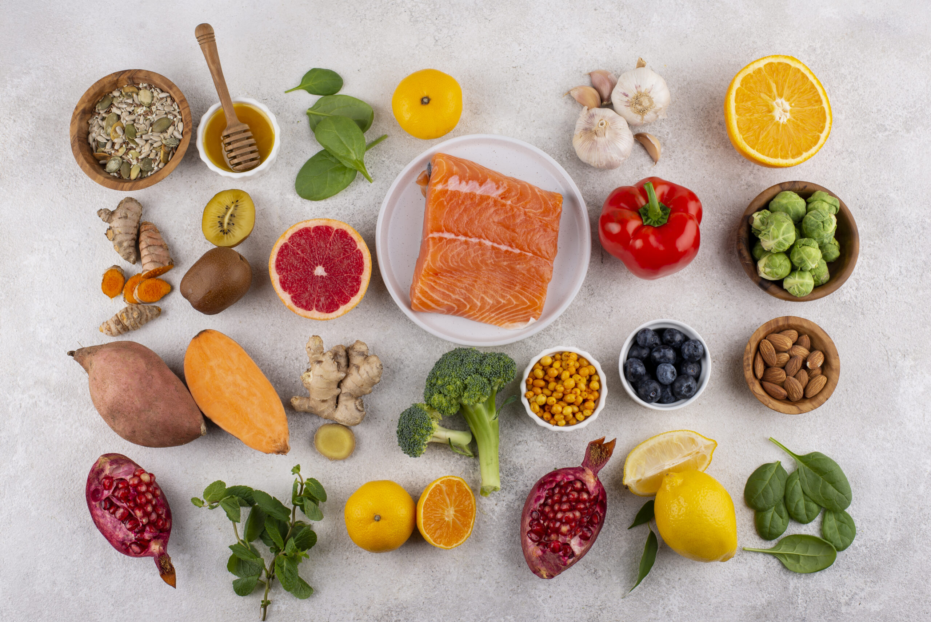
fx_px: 1293
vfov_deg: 27.0
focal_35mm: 50
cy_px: 311
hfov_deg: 39.6
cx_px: 466
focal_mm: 50
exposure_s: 1/100
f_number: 8
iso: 100
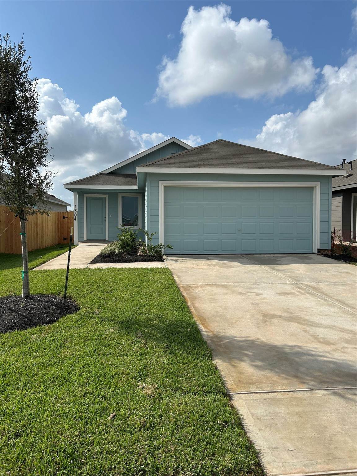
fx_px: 358
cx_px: 178
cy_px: 238
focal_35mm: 26
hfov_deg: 53.1
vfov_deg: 67.3
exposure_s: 1/7463
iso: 50
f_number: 1.5
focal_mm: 5.7
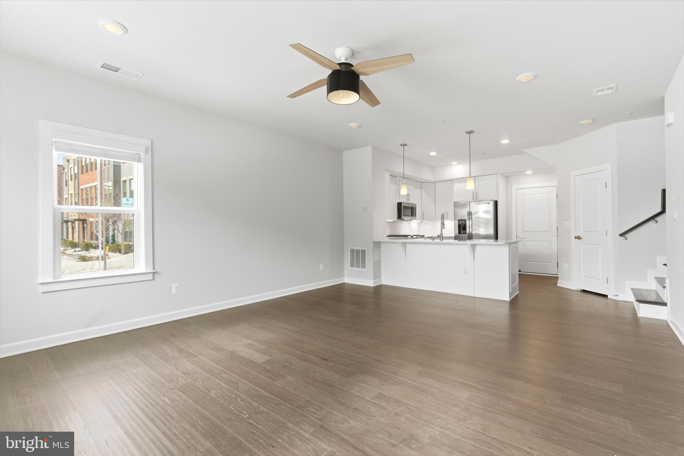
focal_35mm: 16
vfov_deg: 73.8
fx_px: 304
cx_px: 342
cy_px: 228
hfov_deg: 96.7
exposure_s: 1/800
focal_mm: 16
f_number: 8
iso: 500
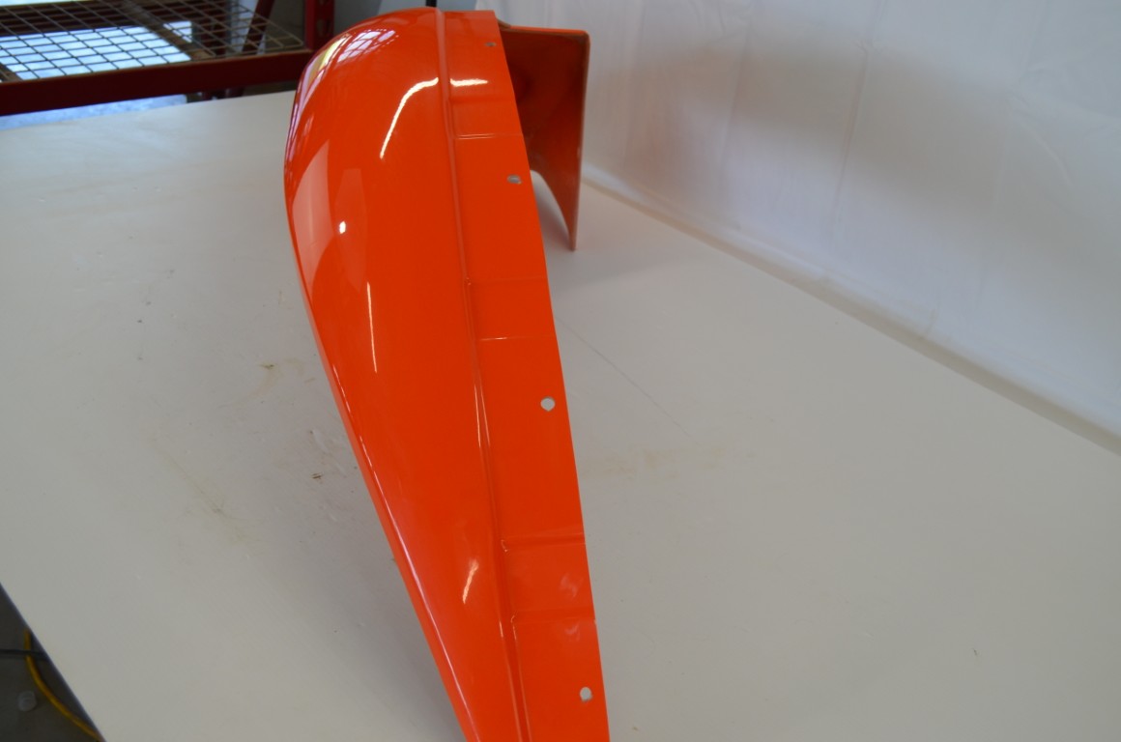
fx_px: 1212
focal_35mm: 39
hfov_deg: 49.6
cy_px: 371
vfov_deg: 34.1
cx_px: 560
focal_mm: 26
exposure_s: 1/125
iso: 400
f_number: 5.6
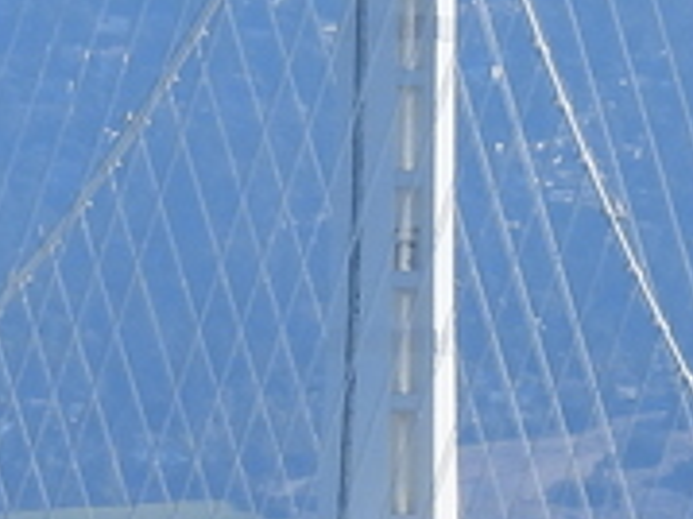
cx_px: 77
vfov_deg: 0.7
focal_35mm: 2149
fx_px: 42993
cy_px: 519
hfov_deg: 0.9
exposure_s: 1/640
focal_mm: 53.5
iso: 100
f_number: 5
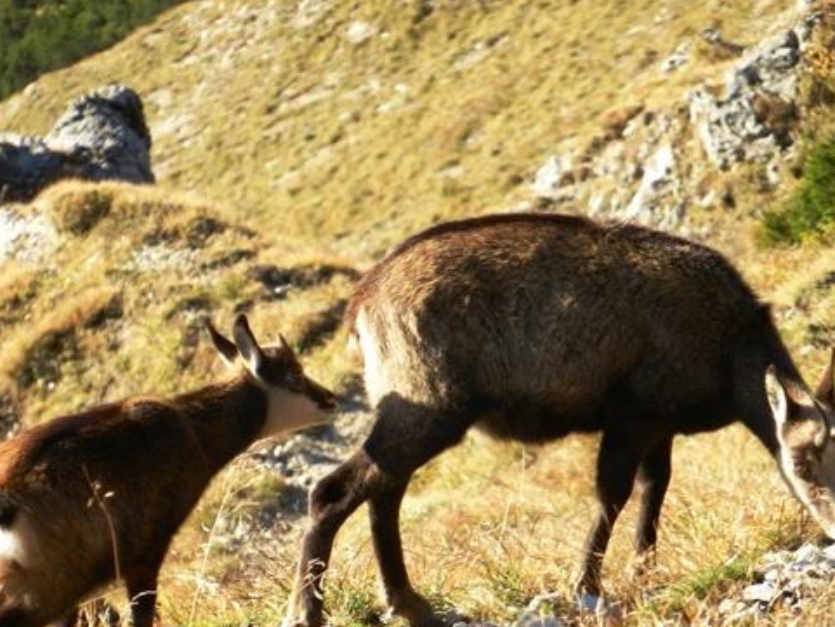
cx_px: 455
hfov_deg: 4.4
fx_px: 10858
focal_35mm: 450
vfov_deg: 3.3
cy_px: 337
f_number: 5.3
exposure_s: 1/250
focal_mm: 60.8
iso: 220
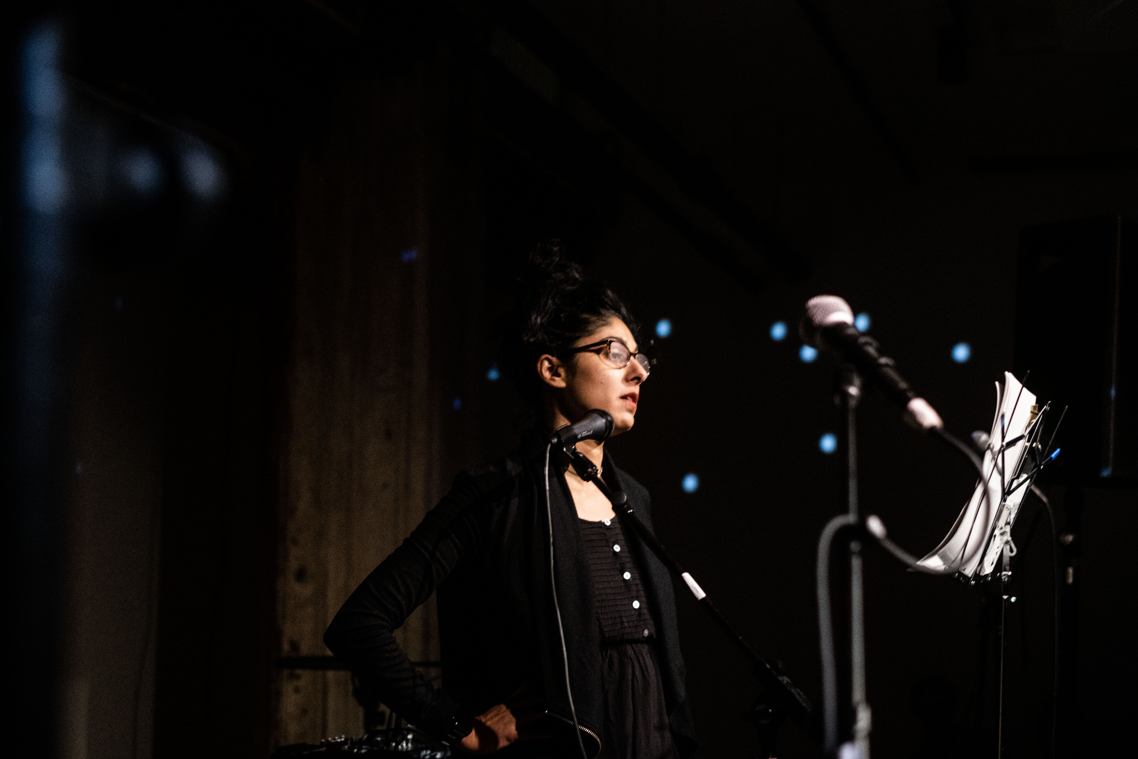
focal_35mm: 53
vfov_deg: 25.5
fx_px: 1675
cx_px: 569
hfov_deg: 37.5
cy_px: 380
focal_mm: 35
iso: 3200
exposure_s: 1/250
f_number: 2
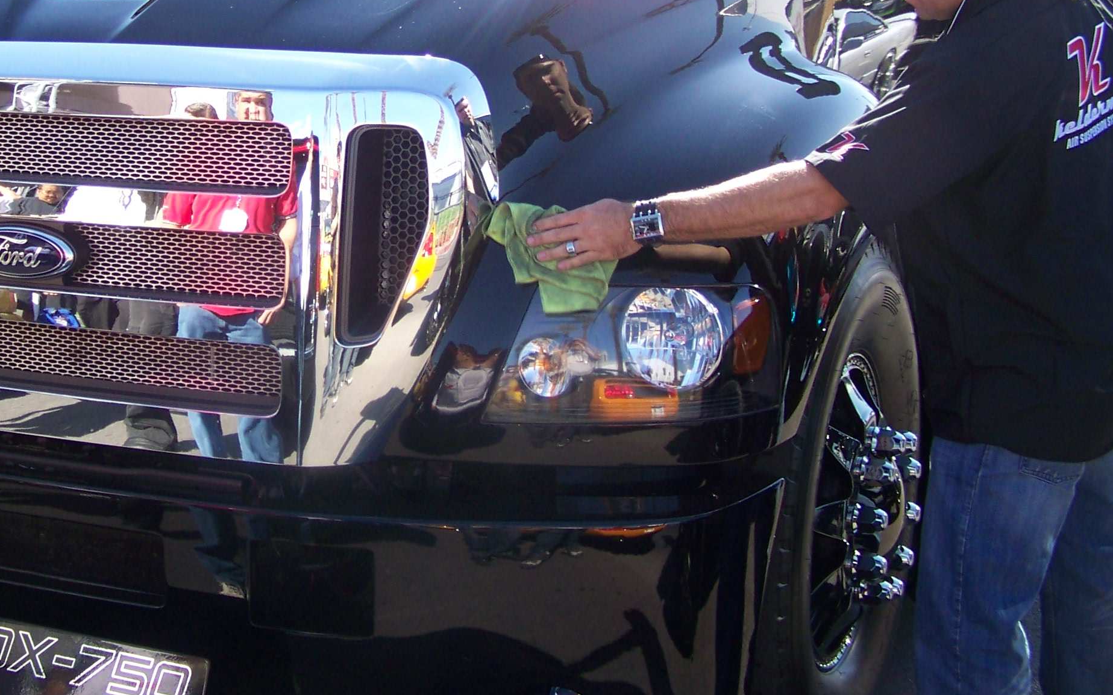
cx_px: 353
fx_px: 2032
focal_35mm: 67
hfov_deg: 30.4
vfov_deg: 19.3
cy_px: 177
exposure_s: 1/250
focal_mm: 6.3
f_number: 2.8
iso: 64
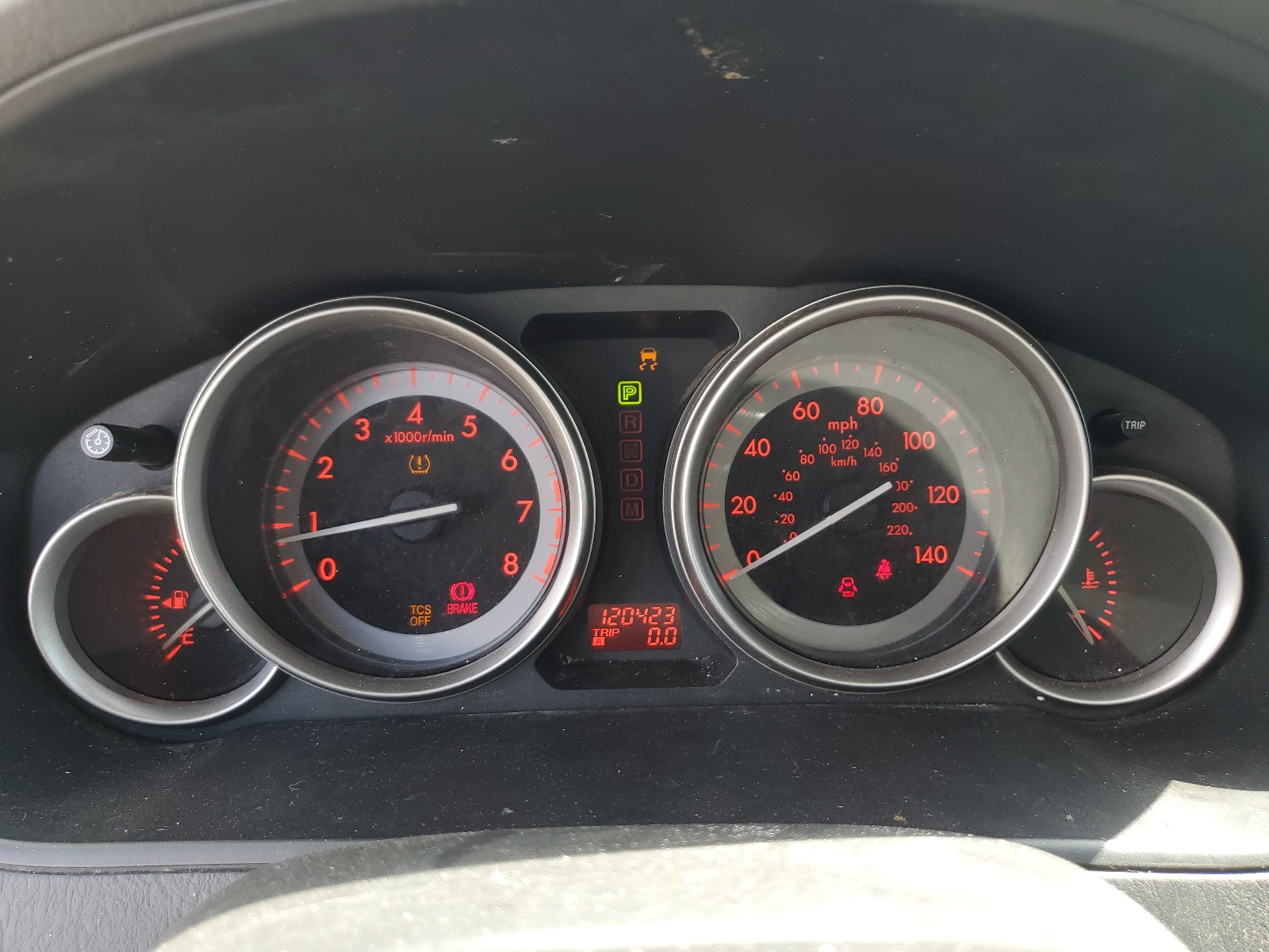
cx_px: 634
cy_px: 476
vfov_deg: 53.1
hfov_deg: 67.3
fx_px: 953
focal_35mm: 26
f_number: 1.5
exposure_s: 1/120
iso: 50
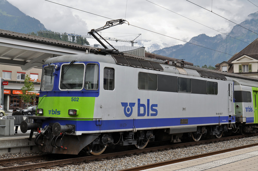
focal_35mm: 52
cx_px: 129
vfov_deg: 25.7
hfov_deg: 37.9
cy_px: 86
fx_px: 376
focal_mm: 35
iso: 200
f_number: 8
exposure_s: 1/250
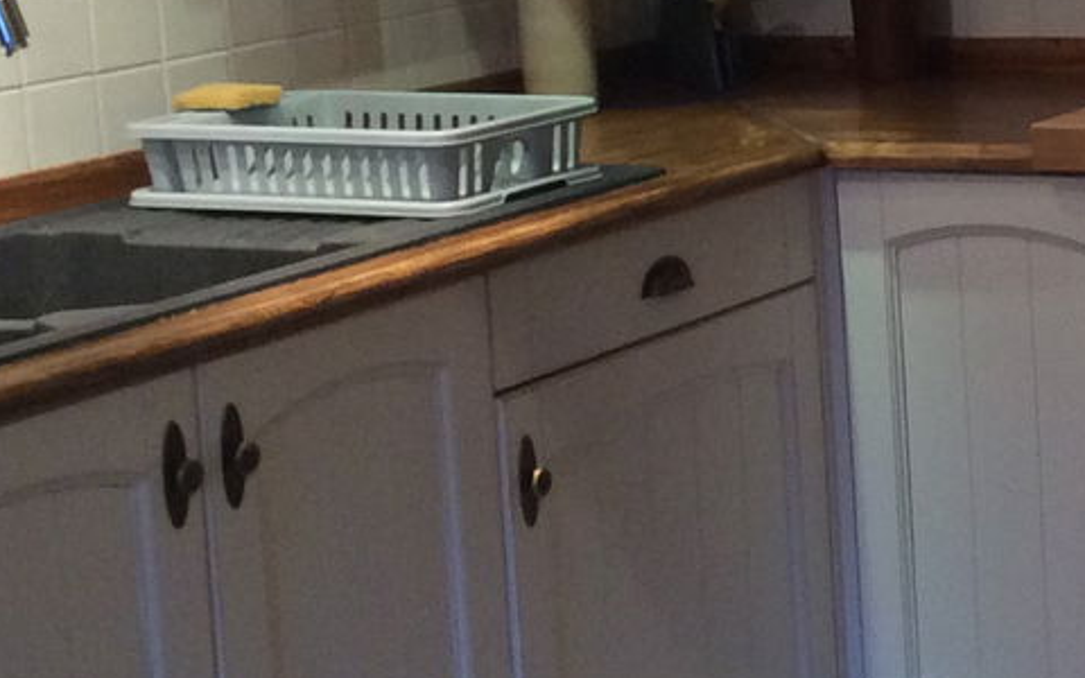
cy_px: 71
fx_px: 3341
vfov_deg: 11.5
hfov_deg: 17.5
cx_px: 1329
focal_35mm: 113
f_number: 2.4
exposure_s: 1/25
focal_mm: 3.3
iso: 100
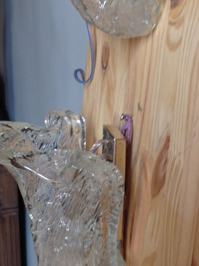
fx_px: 645
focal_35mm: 84
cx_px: 144
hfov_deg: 17.4
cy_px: 73
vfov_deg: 23.1
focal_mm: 4.28
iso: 50
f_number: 2.4
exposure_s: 1/30
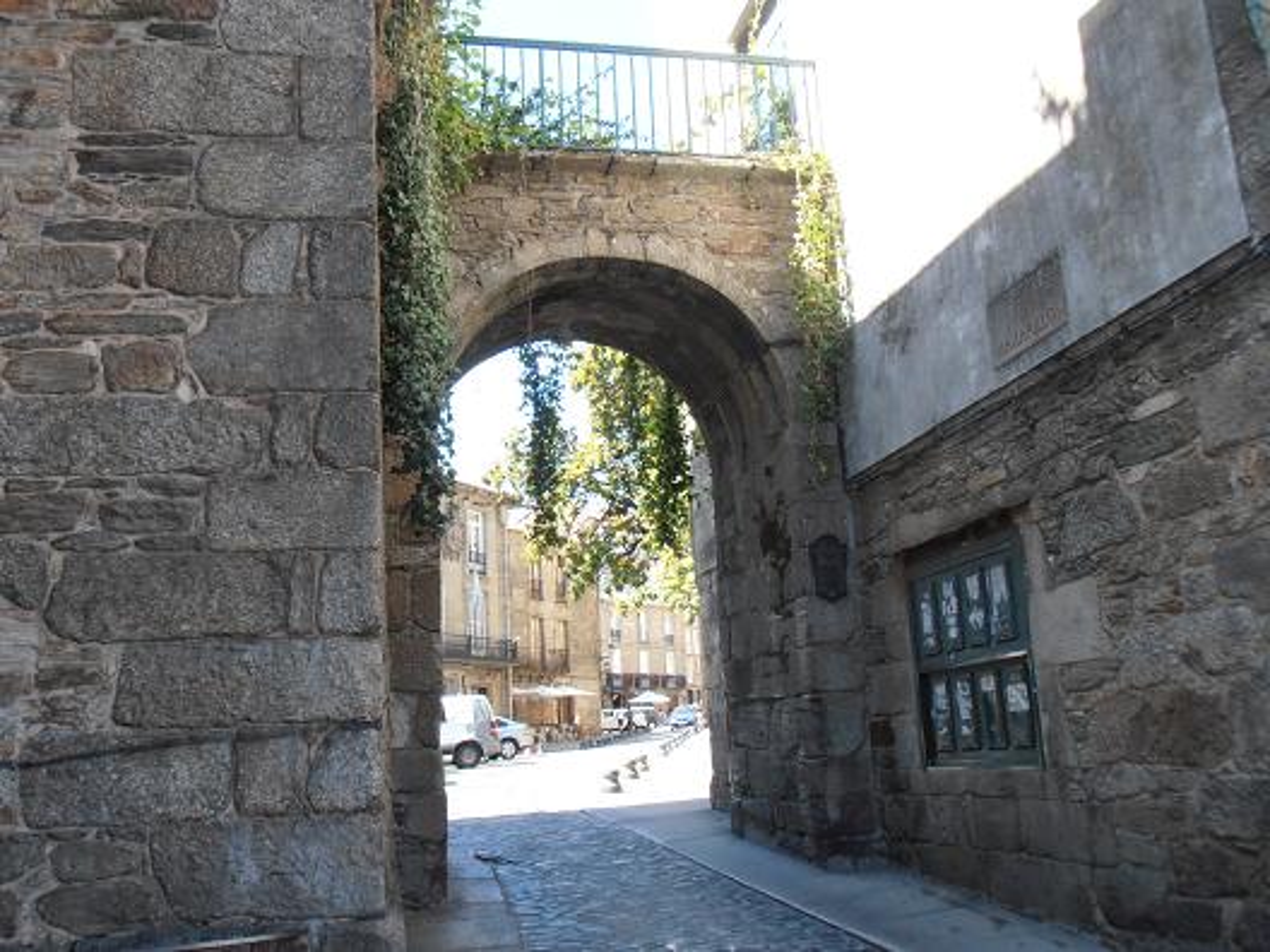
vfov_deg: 38.7
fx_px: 1357
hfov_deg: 50.1
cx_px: 635
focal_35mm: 37
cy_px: 476
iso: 80
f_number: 3.9
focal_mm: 6.61
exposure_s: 1/80
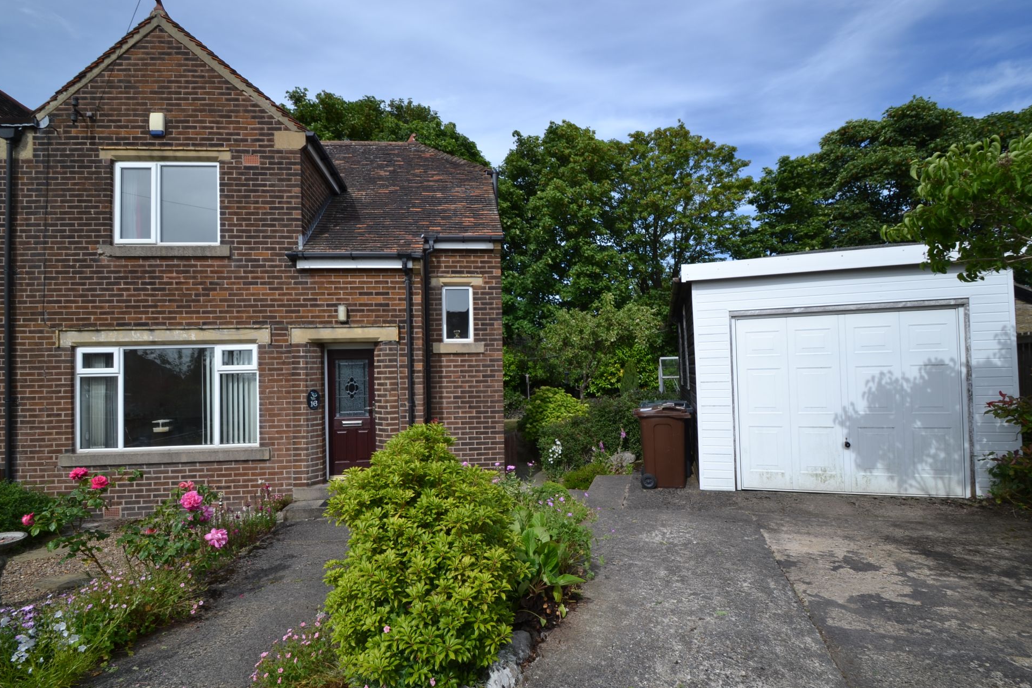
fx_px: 459
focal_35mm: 16
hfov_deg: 96.7
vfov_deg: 73.7
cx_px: 509
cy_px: 357
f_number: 7.1
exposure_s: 1/200
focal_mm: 10
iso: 100
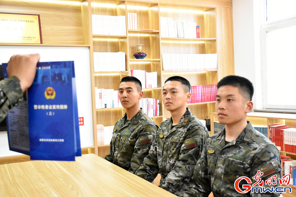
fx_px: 333
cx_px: 148
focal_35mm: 40
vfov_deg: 33.0
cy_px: 98
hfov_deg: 47.9
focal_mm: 27
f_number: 4
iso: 3200
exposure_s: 1/320
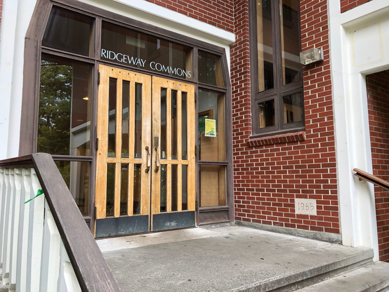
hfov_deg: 63.4
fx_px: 315
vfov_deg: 49.7
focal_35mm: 28
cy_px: 146
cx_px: 194
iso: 64
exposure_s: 1/120
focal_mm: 3.99
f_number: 1.8
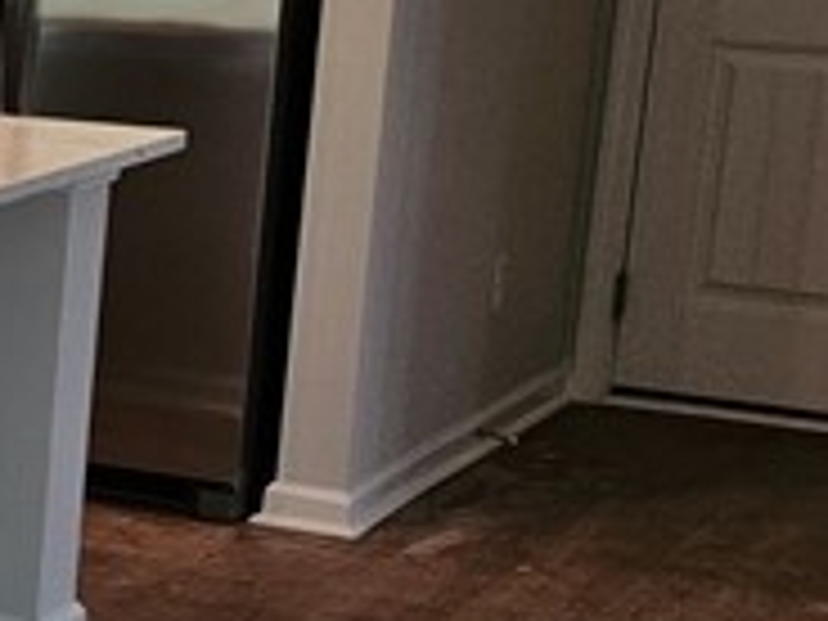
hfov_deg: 11.7
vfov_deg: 11.6
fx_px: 3062
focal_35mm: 128
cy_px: 212
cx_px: -1318
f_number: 1.8
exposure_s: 1/120
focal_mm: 5.4
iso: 50
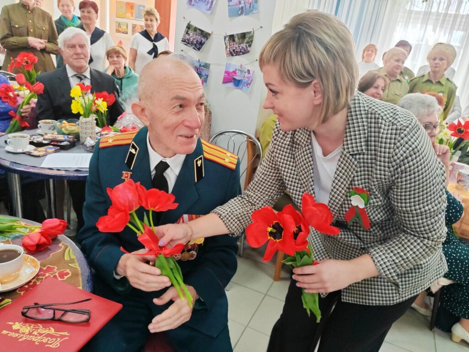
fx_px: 366
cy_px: 176
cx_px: 234
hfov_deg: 65.3
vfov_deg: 51.4
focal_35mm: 27
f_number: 1.9
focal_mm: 5.52
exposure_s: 1/100
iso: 800
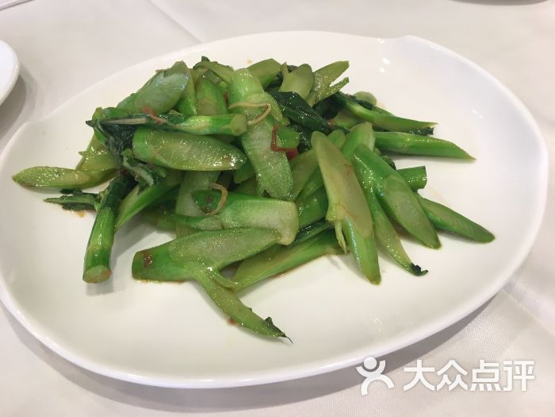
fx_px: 465
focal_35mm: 29
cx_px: 278
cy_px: 208
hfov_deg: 61.7
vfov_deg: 48.2
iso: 64
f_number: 2.2
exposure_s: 1/30
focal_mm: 4.15
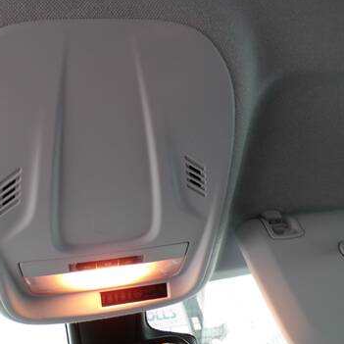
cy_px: 171
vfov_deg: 55.6
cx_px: 125
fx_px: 326
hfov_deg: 54.9
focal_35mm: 29
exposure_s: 1/17
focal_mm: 4.3
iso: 248
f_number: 3
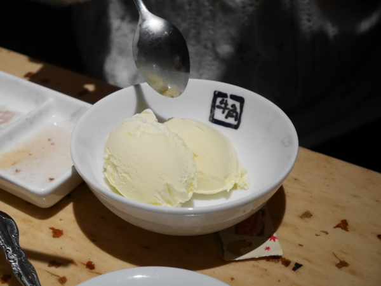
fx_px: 704
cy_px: 143
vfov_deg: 22.9
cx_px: 190
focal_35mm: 64
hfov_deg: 30.3
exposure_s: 1/80
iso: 2500
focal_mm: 32
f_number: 5.6
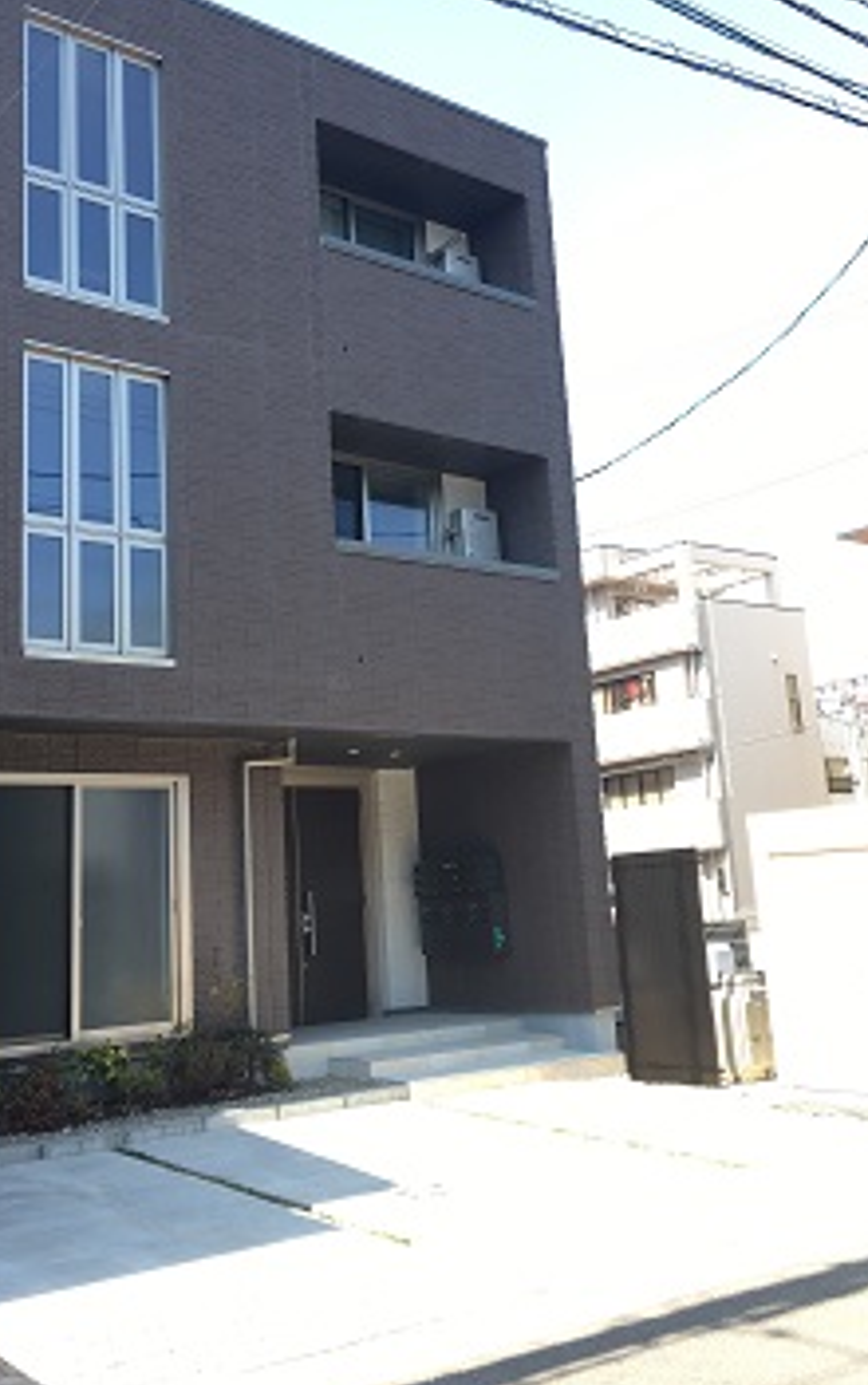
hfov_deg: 36.3
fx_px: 1322
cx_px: 414
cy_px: 616
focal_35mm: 35
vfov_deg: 55.2
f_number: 2.2
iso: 25
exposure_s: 1/217
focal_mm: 4.15
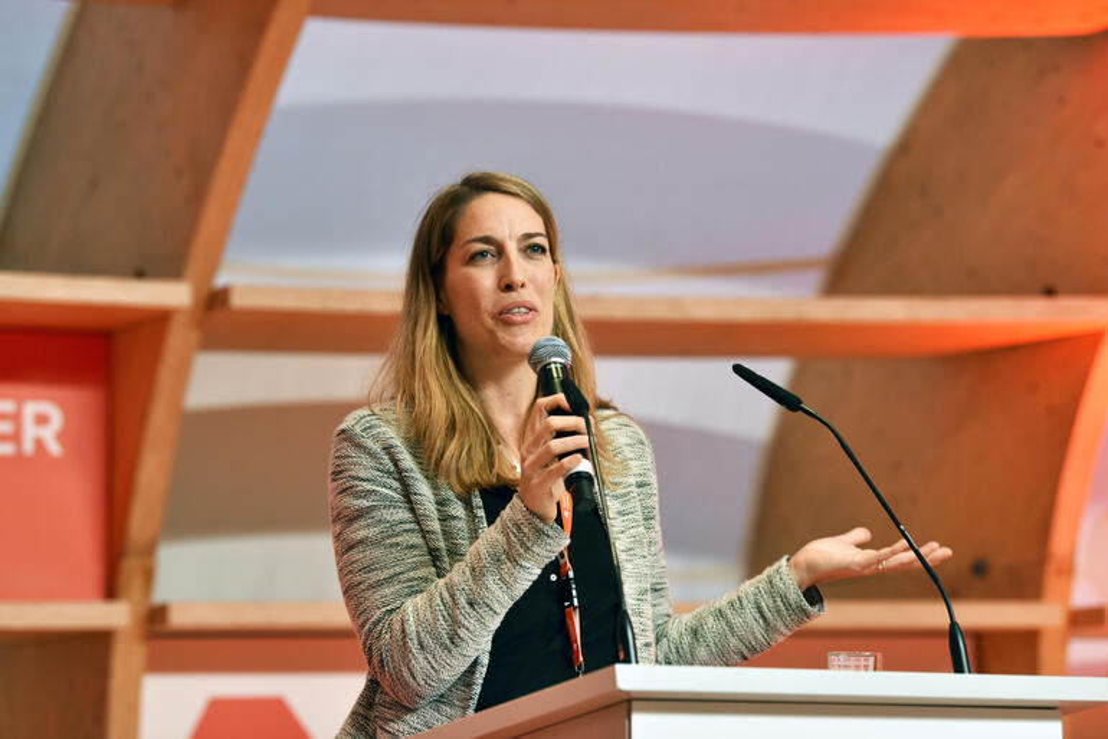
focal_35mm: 116
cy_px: 370
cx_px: 554
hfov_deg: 17.6
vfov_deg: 11.8
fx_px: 3571
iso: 500
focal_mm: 116
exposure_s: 1/100
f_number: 4
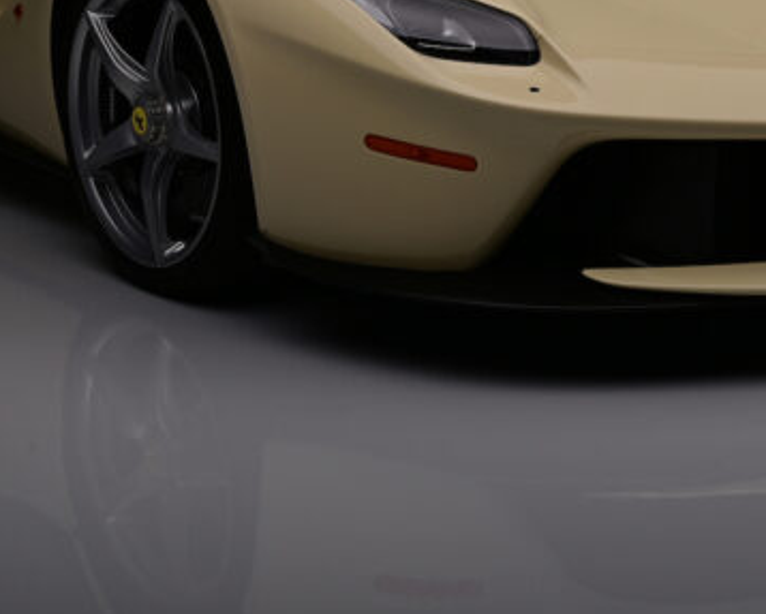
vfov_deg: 11.3
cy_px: -99
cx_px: 407
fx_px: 3040
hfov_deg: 14.4
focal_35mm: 134
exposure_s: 1/200
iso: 100
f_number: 8
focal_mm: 50
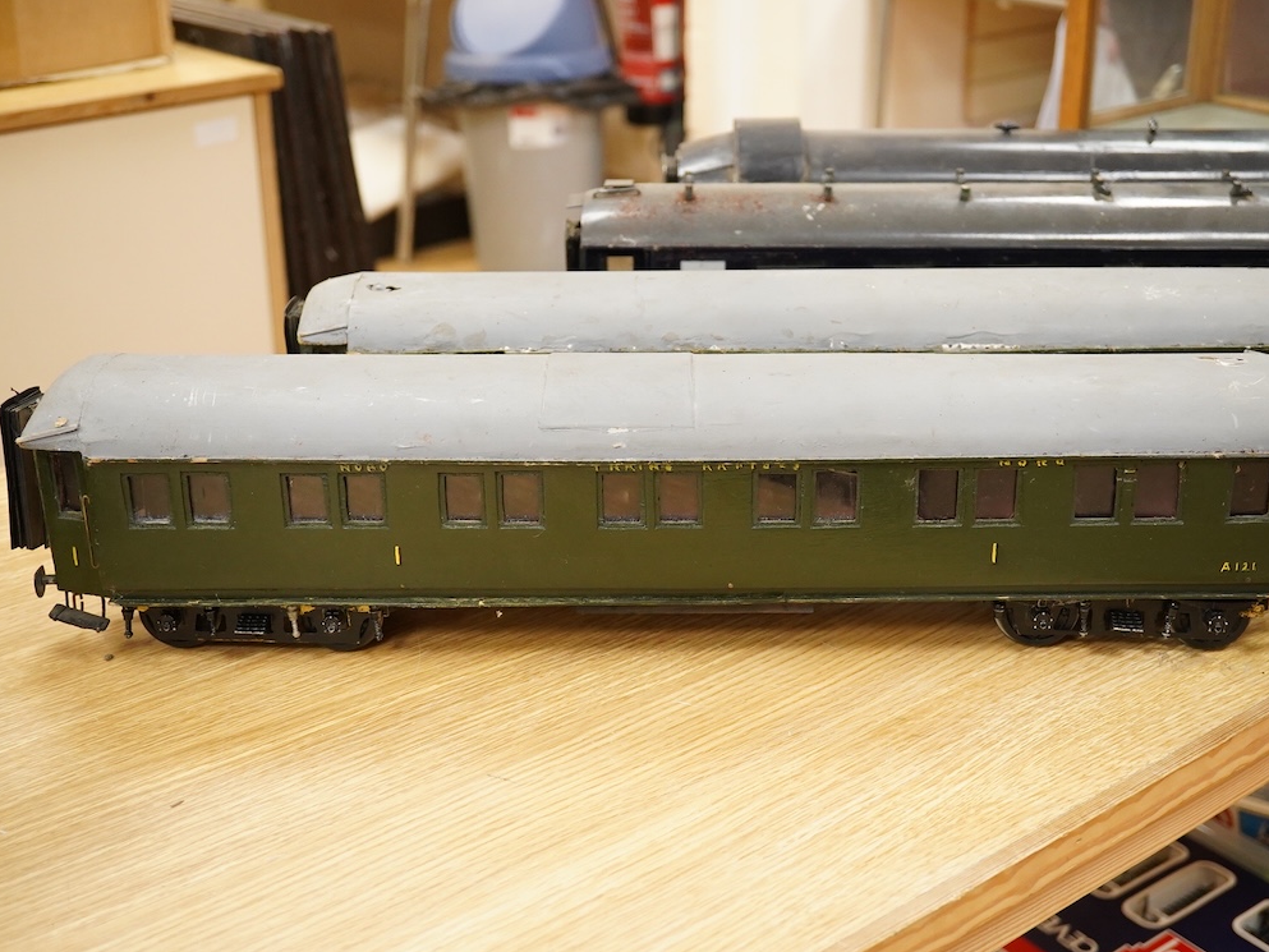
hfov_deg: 38.9
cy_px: 477
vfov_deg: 29.7
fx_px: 1797
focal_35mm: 49
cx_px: 674
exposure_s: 1/160
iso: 2500
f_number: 6.3
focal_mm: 30
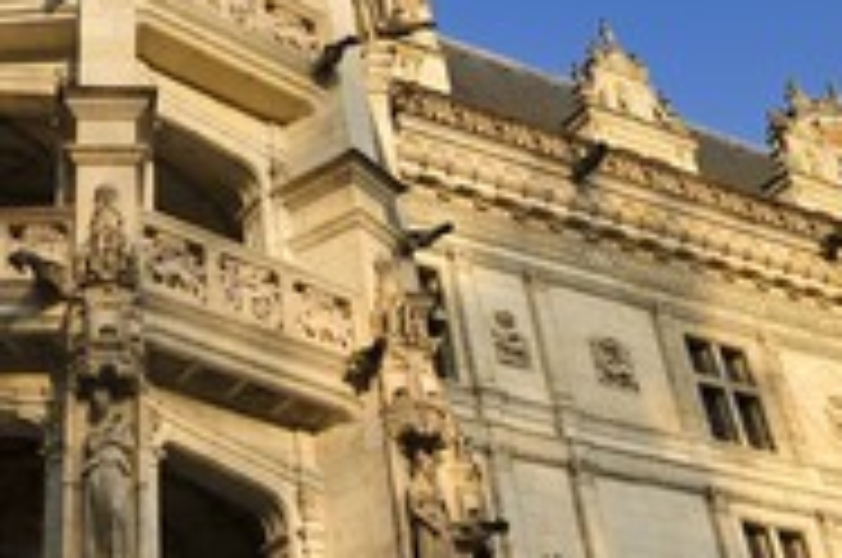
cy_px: 144
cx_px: 117
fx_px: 1261
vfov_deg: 24.7
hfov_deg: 35.2
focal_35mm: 54
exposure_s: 1/160
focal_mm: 24
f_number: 13
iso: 200
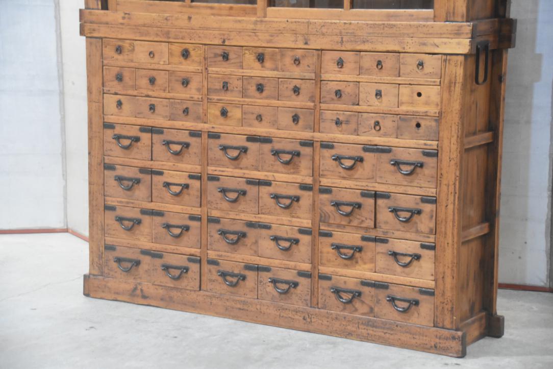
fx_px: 1429
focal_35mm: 93
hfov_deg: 21.9
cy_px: 184
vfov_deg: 14.7
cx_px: 276
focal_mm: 62
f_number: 5
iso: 4500
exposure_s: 1/60
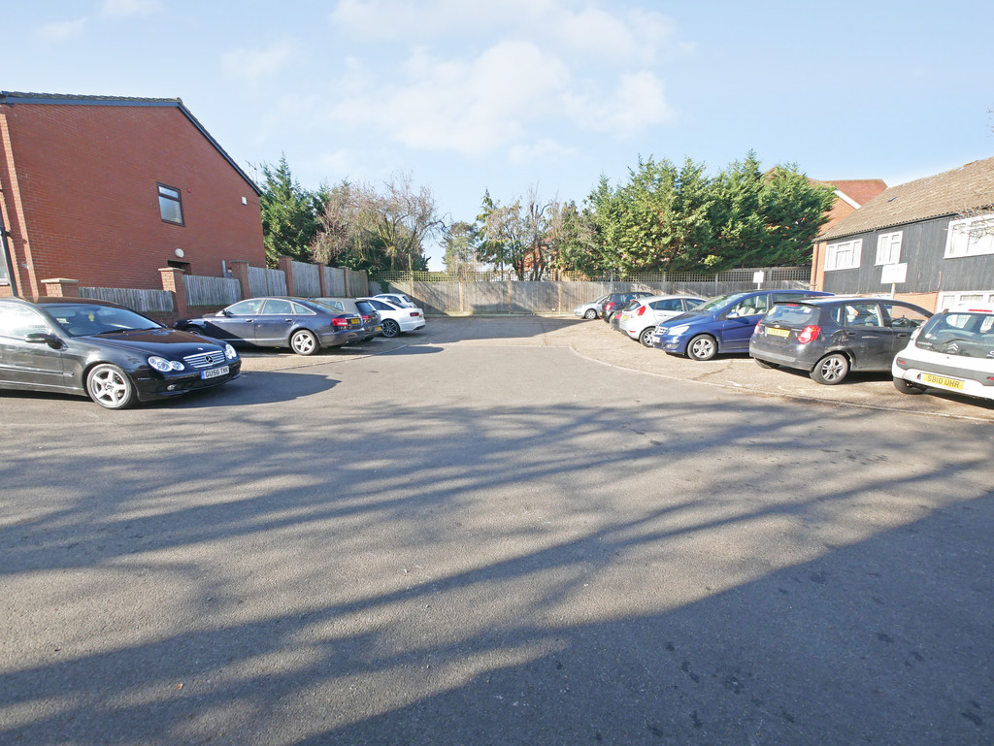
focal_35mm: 14
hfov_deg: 102.0
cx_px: 497
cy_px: 373
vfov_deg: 85.7
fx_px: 402
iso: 200
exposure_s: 1/200
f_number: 5.6
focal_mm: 7
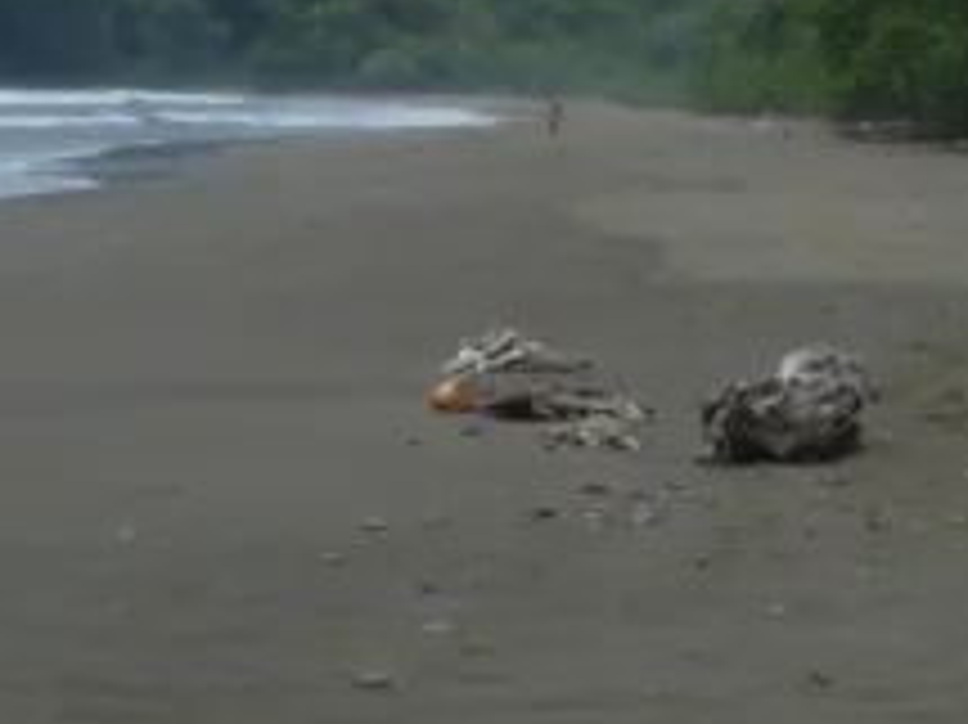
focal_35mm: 136
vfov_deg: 10.9
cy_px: 373
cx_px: 423
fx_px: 3801
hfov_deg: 14.5
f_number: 8
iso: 100
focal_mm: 6.3
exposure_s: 1/500
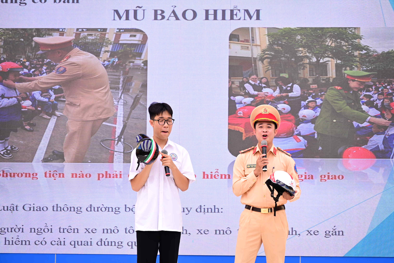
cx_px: 197
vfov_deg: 11.4
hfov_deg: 17.1
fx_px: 1313
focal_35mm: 120
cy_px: 132
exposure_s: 1/125
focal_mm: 120
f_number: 4
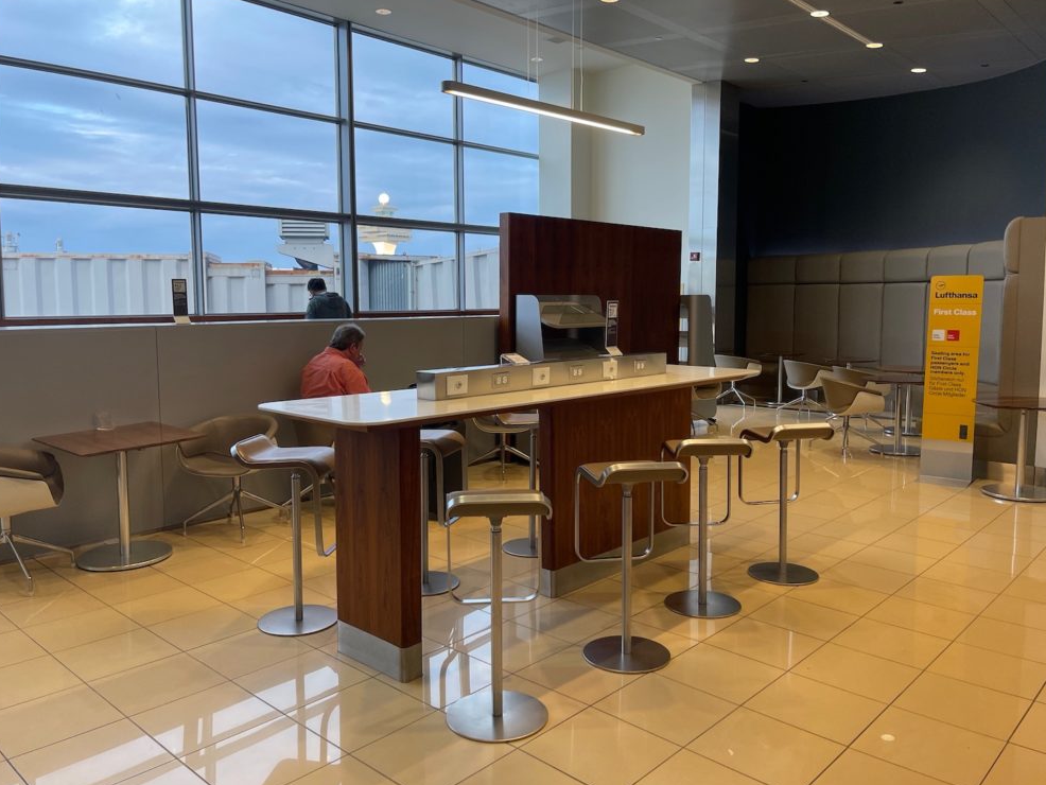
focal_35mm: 27
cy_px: 382
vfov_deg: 51.4
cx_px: 511
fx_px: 816
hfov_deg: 65.3
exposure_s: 1/120
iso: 80
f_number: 1.6
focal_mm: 5.1
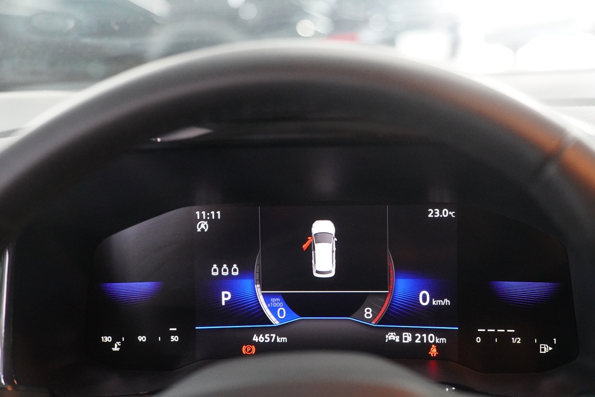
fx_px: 967
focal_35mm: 58
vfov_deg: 23.2
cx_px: 298
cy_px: 198
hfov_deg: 34.2
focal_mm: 39
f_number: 2.8
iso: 6400
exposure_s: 1/100
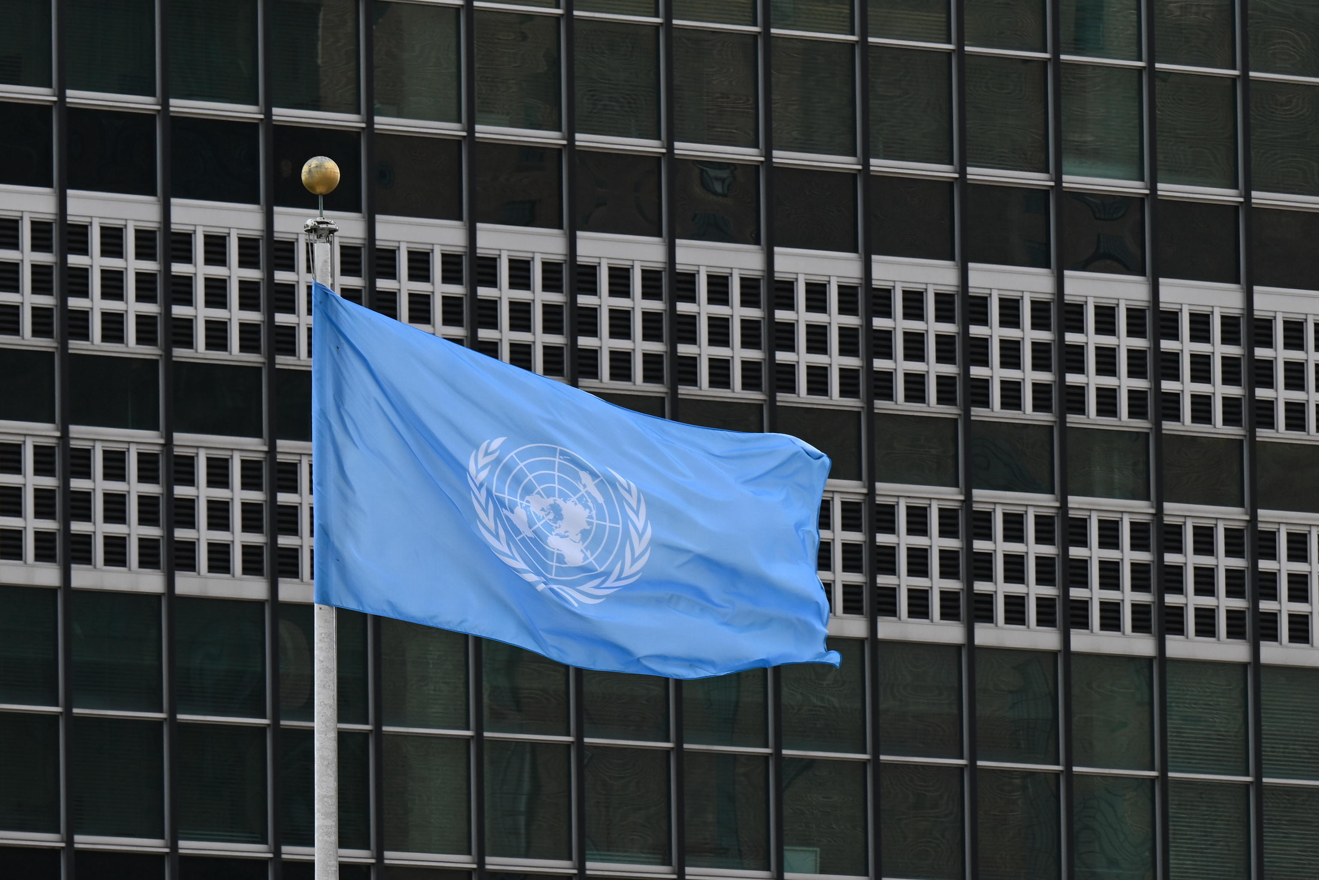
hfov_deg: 10.3
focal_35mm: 200
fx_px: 7327
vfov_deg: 6.9
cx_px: 660
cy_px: 440
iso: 200
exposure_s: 1/400
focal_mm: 200
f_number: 7.1
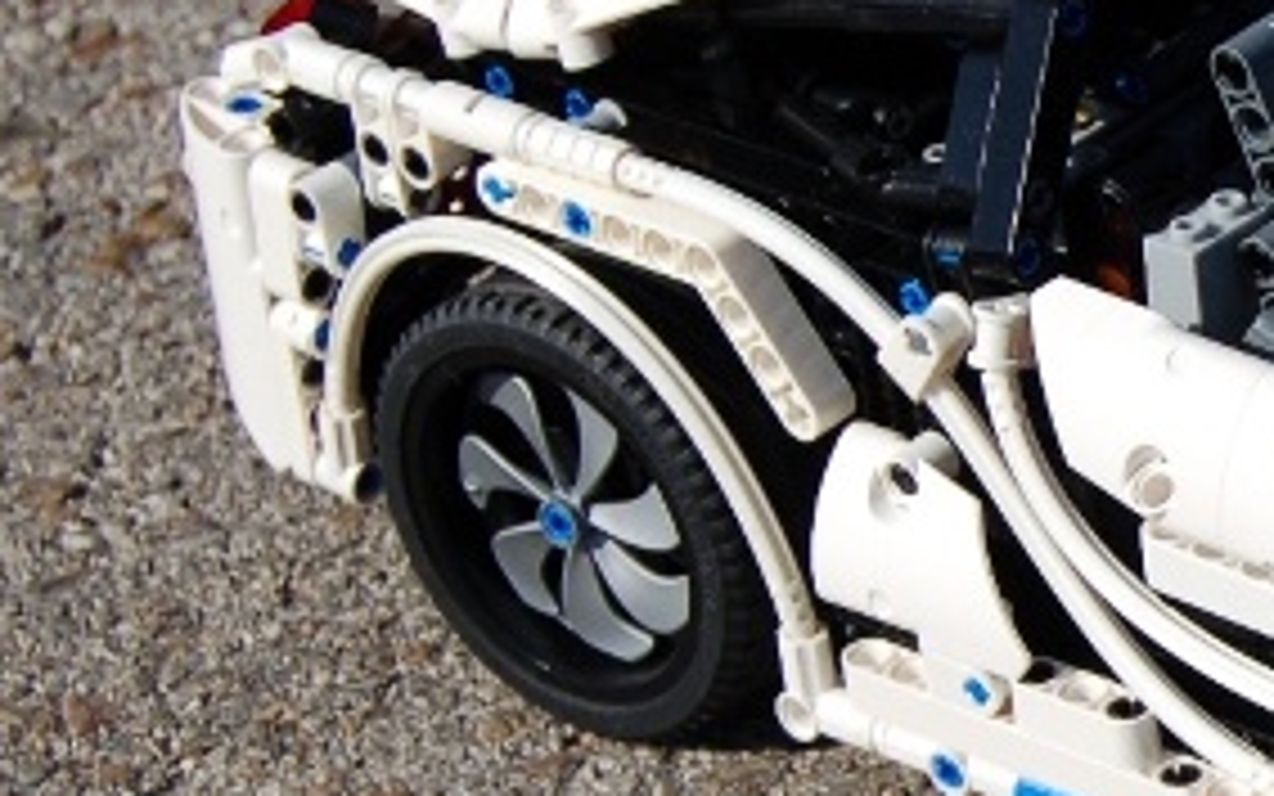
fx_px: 5231
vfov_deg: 8.7
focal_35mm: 151
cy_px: 477
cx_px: 1877
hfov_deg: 13.2
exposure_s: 1/1250
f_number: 5.6
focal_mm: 31
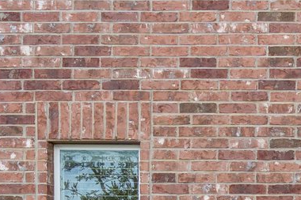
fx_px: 1396
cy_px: 368
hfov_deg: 10.8
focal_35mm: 167
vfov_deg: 7.9
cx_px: 676
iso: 250
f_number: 9
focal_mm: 31
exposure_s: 1/200
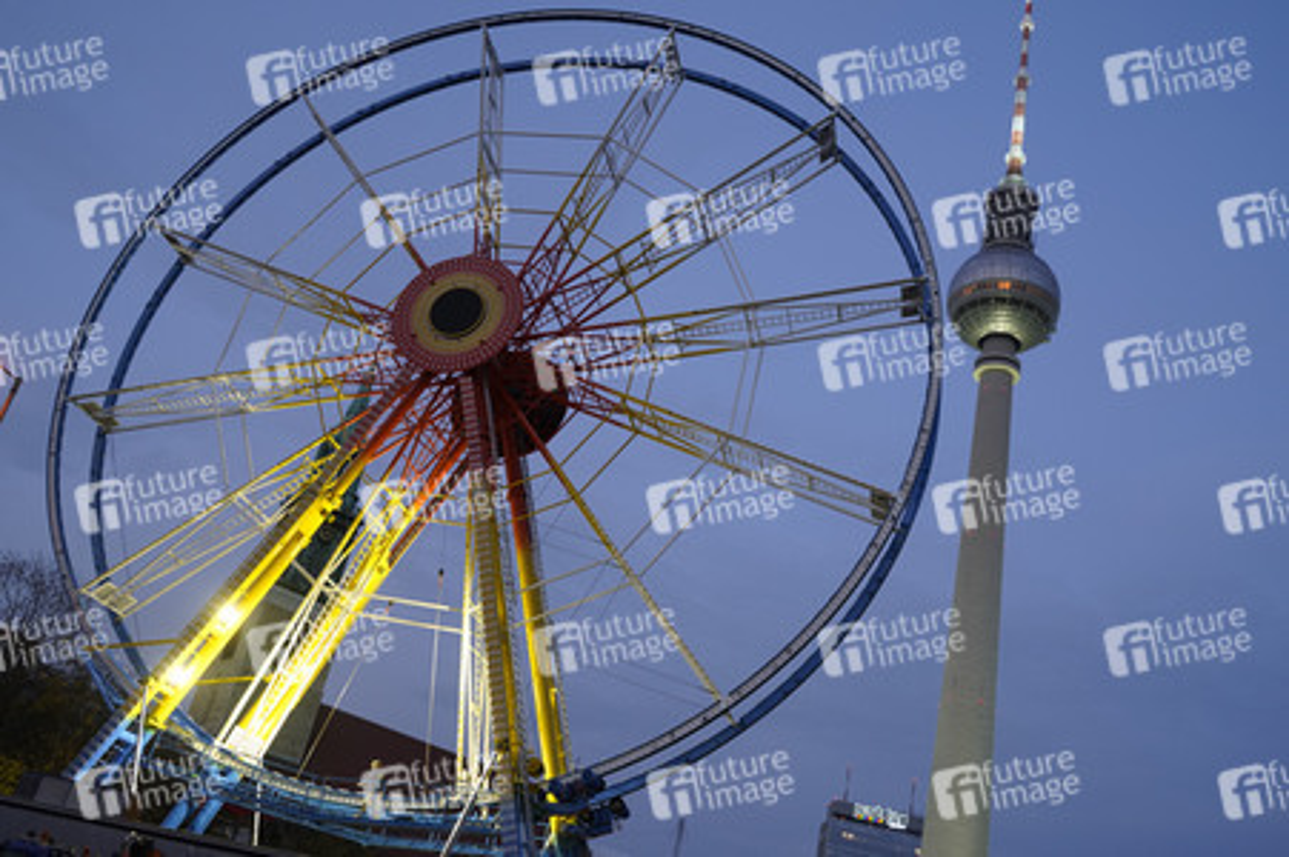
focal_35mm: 34
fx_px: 1216
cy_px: 428
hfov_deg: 55.8
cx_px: 644
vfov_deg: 38.8
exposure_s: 1/13
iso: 1250
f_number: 7.1
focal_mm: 34
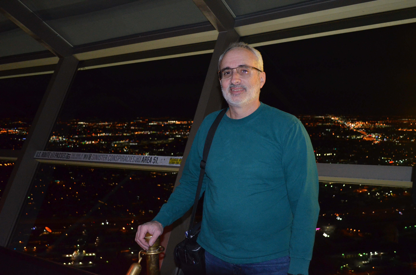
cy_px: 138
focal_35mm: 33
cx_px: 208
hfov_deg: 57.3
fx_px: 381
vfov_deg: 39.8
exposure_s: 1/60
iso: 3200
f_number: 4
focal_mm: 22
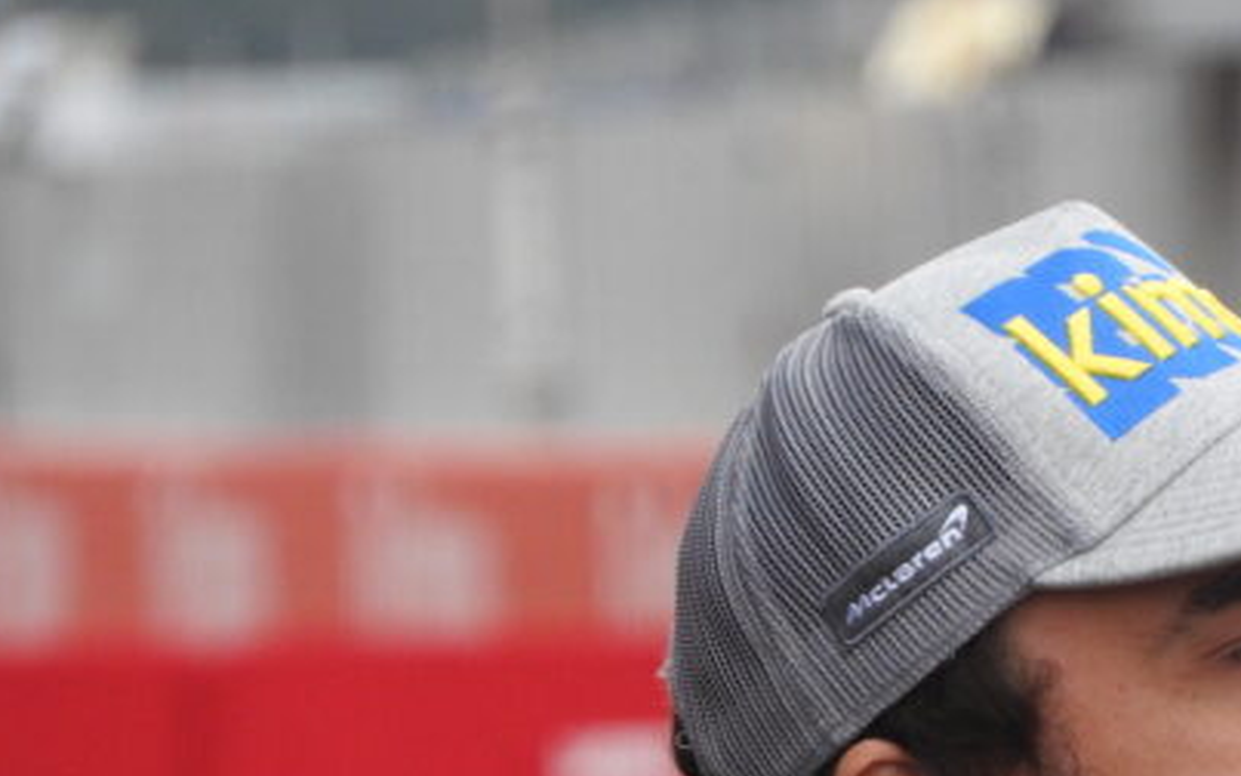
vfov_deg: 0.9
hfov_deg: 1.5
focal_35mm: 1413
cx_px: 1142
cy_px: 881
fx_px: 47796
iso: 280
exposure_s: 1/250
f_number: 5.6
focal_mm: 125.4
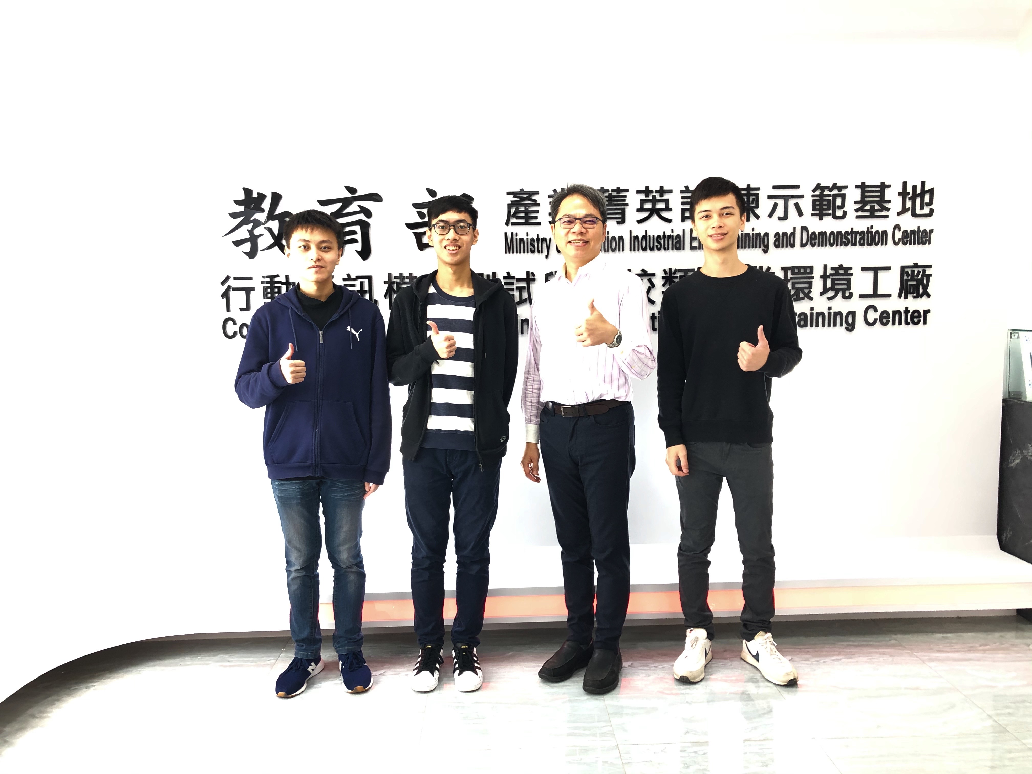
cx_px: 516
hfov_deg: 63.4
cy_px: 387
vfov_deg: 49.7
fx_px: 835
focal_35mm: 28
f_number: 1.8
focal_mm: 3.99
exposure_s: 1/24
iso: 40
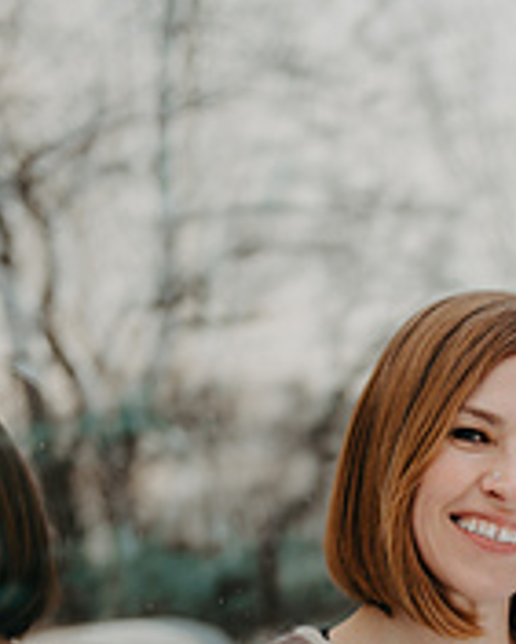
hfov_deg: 11.9
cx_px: 505
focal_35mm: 128
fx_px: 2441
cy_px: 772
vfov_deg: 14.5
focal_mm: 48
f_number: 2.8
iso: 125
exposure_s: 1/500
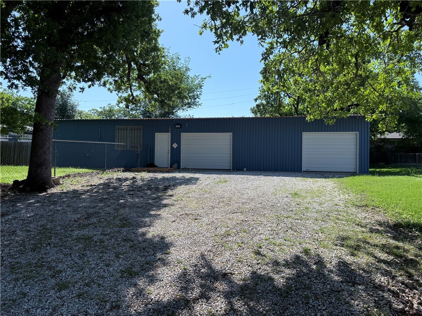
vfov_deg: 56.8
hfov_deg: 71.6
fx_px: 293
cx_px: 211
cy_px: 158
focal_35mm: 24
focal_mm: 6.76
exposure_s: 1/3759
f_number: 1.78
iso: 100
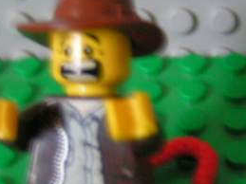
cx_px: 102
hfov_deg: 20.9
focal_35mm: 94
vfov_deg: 15.7
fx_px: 668
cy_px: 127
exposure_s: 1
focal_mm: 5.8
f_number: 2.8
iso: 200
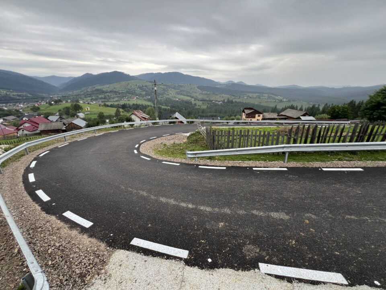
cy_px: 145
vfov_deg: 89.9
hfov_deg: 106.2
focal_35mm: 13
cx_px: 193
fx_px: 145
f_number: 1.8
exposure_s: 1/114
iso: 32
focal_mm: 1.57
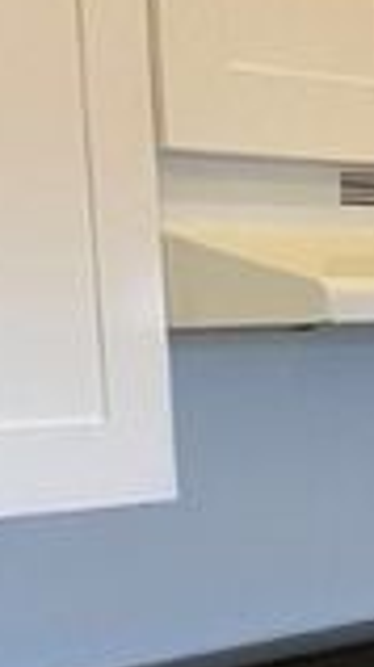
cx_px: 483
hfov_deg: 10.0
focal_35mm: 119
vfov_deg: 17.4
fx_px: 2106
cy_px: 736
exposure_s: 1/60
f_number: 1.8
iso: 250
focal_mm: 4.25
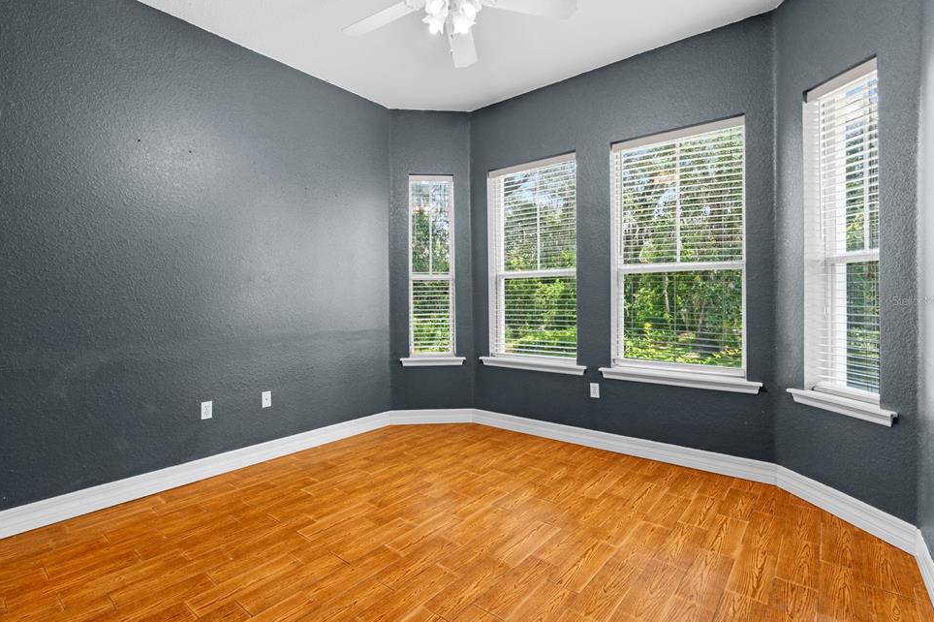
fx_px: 441
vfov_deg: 70.4
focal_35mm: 17
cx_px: 451
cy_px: 300
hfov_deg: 93.3
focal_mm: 16
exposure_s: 1.3
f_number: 9
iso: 250
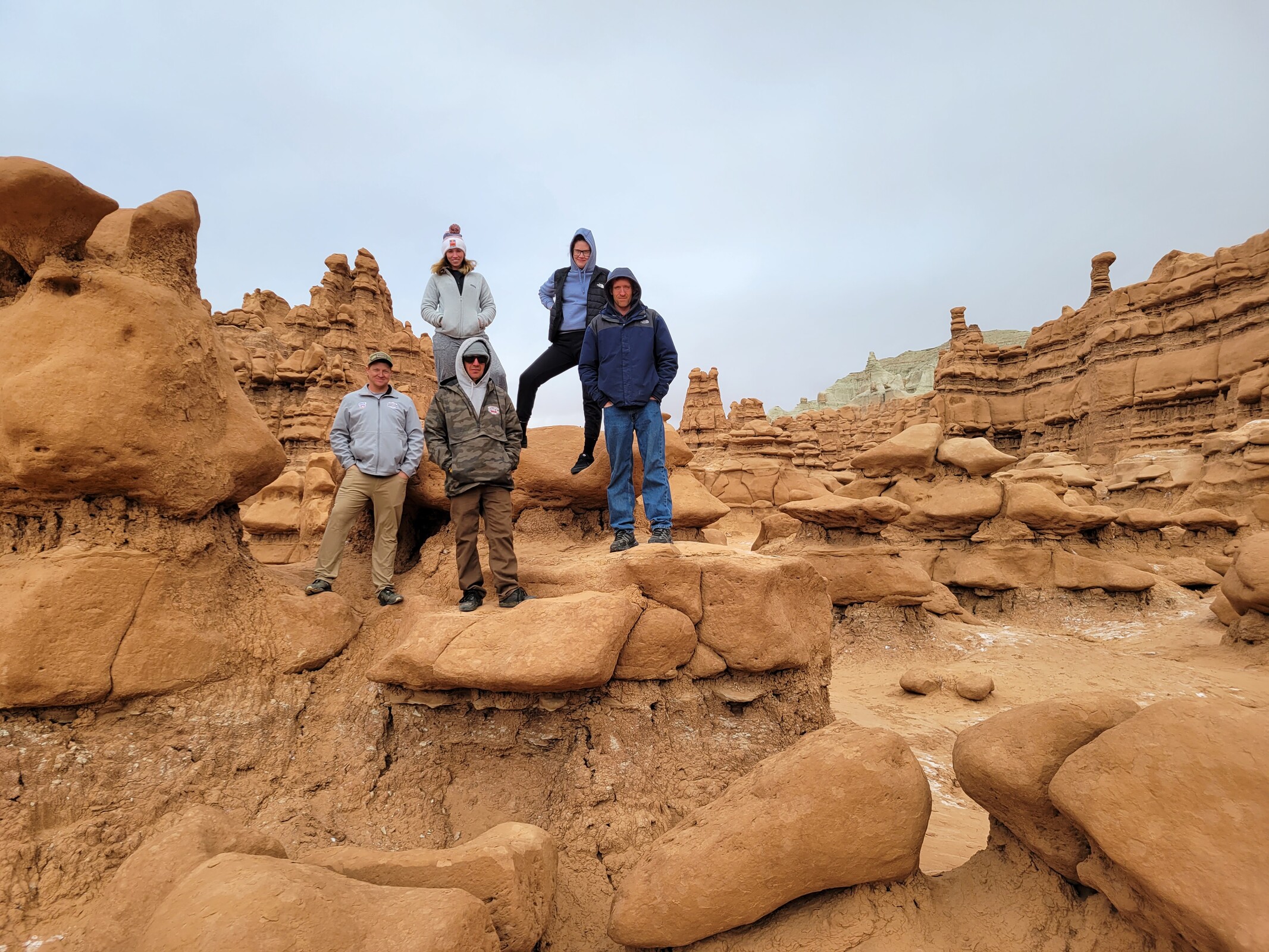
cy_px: 476
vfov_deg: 53.1
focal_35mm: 26
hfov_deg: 67.3
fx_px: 953
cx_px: 634
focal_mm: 5.4
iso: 40
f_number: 1.8
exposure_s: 1/1690
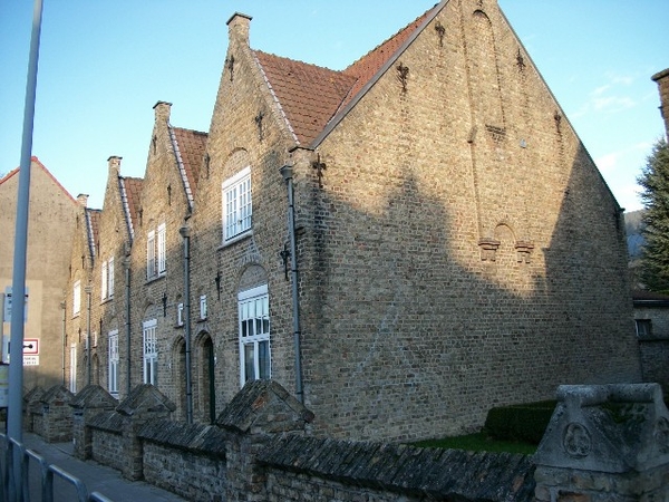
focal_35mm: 32
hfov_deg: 56.8
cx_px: 334
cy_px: 251
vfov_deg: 44.2
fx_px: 618
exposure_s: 1/320
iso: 80
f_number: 2.9
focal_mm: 5.7
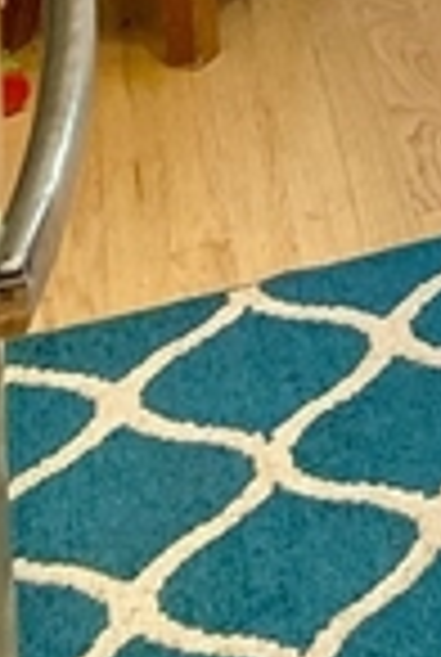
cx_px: 1197
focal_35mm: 142
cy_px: -1026
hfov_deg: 8.5
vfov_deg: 11.4
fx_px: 2597
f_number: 1.8
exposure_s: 1/60
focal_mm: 4.25
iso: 80
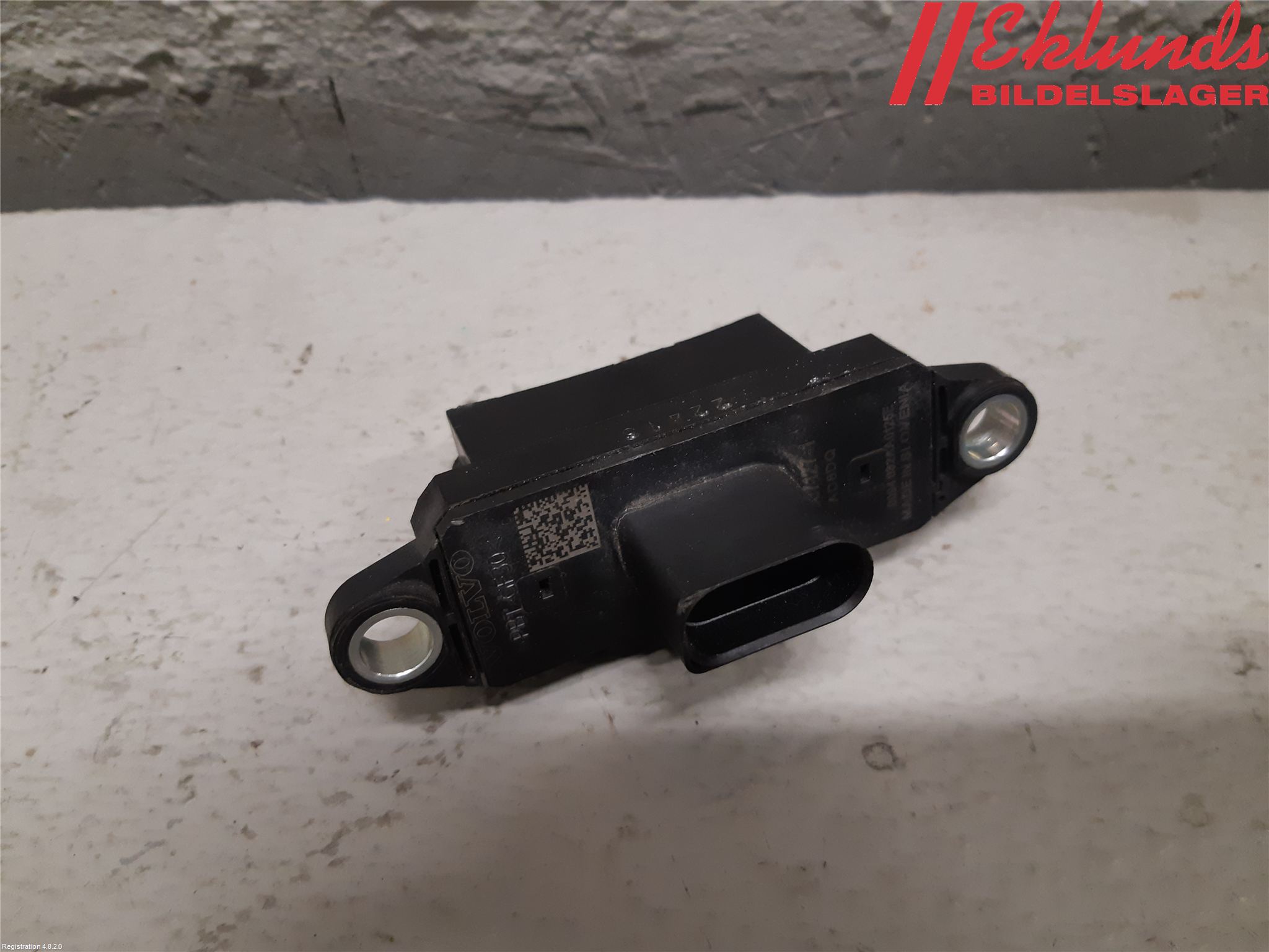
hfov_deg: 67.3
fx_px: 953
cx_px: 634
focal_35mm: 26
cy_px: 476
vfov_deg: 53.1
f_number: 1.7
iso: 160
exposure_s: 1/50
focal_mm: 3.93
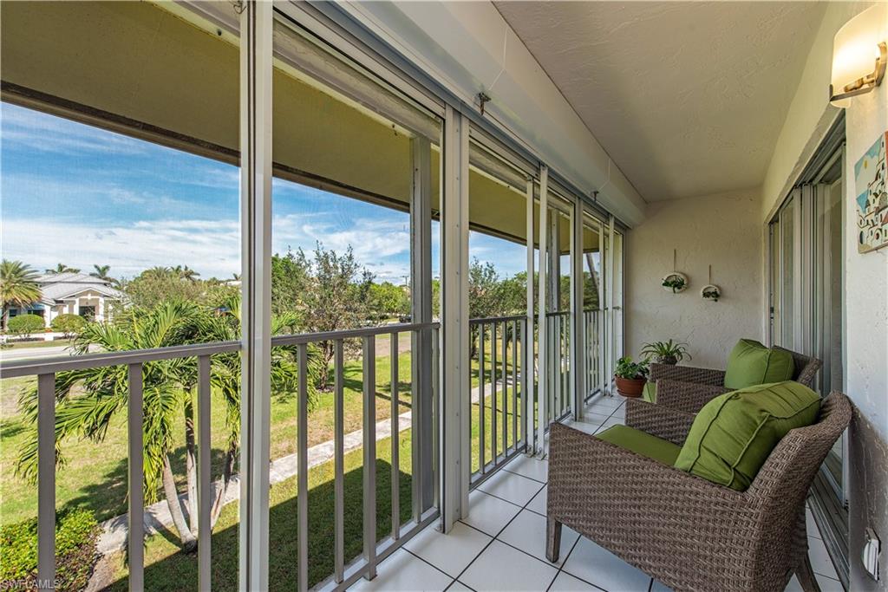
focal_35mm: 14
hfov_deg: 104.2
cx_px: 444
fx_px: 345
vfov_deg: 81.2
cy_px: 296
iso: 100
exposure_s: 1/10
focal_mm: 14
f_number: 9
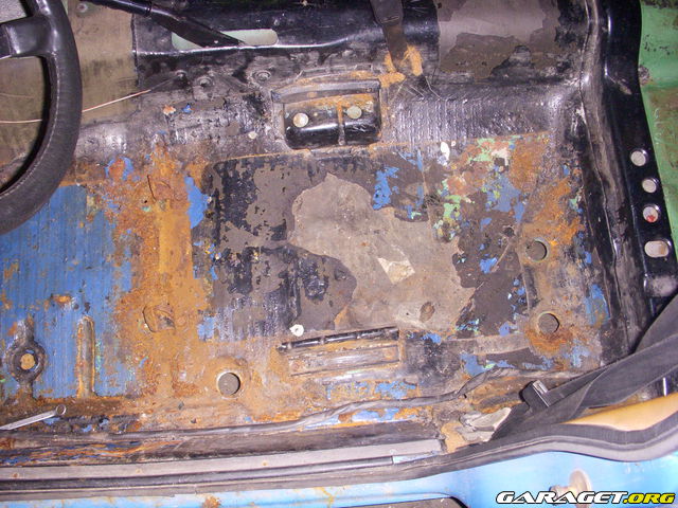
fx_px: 744
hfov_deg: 49.0
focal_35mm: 38
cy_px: 254
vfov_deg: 37.7
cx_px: 339
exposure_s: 1/100
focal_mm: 6.3
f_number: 3.3
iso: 320
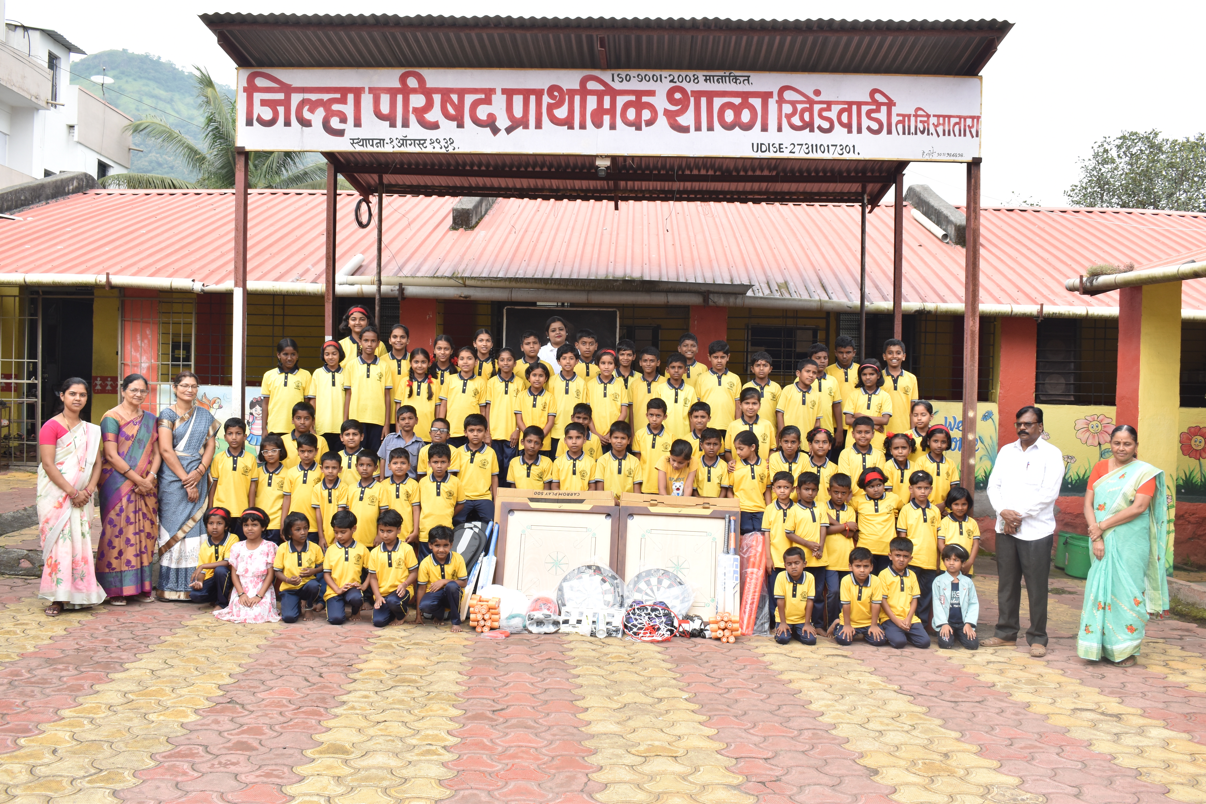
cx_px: 603
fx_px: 1156
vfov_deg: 38.4
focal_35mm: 34
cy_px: 402
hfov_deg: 55.1
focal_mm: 23
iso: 250
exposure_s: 1/160
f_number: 6.3
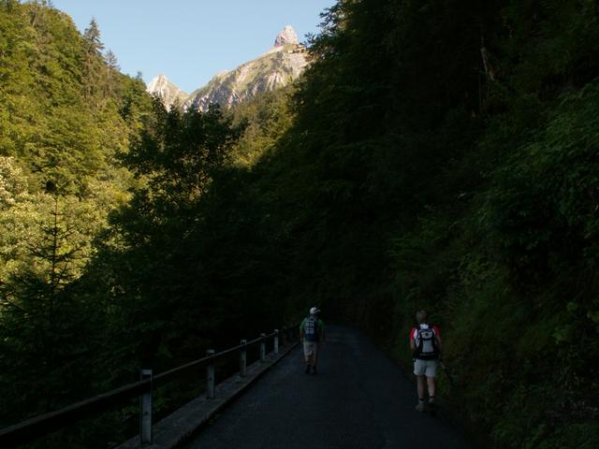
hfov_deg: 52.6
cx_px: 300
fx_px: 606
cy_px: 224
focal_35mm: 35
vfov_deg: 40.7
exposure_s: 1/125
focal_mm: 5.86
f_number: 5
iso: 50
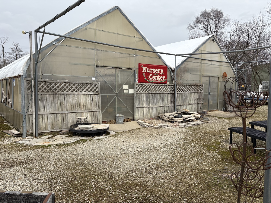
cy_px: 102
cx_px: 136
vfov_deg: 53.1
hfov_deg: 67.3
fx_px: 204
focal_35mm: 26
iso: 50
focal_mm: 5.96
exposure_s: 1/2865
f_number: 1.6
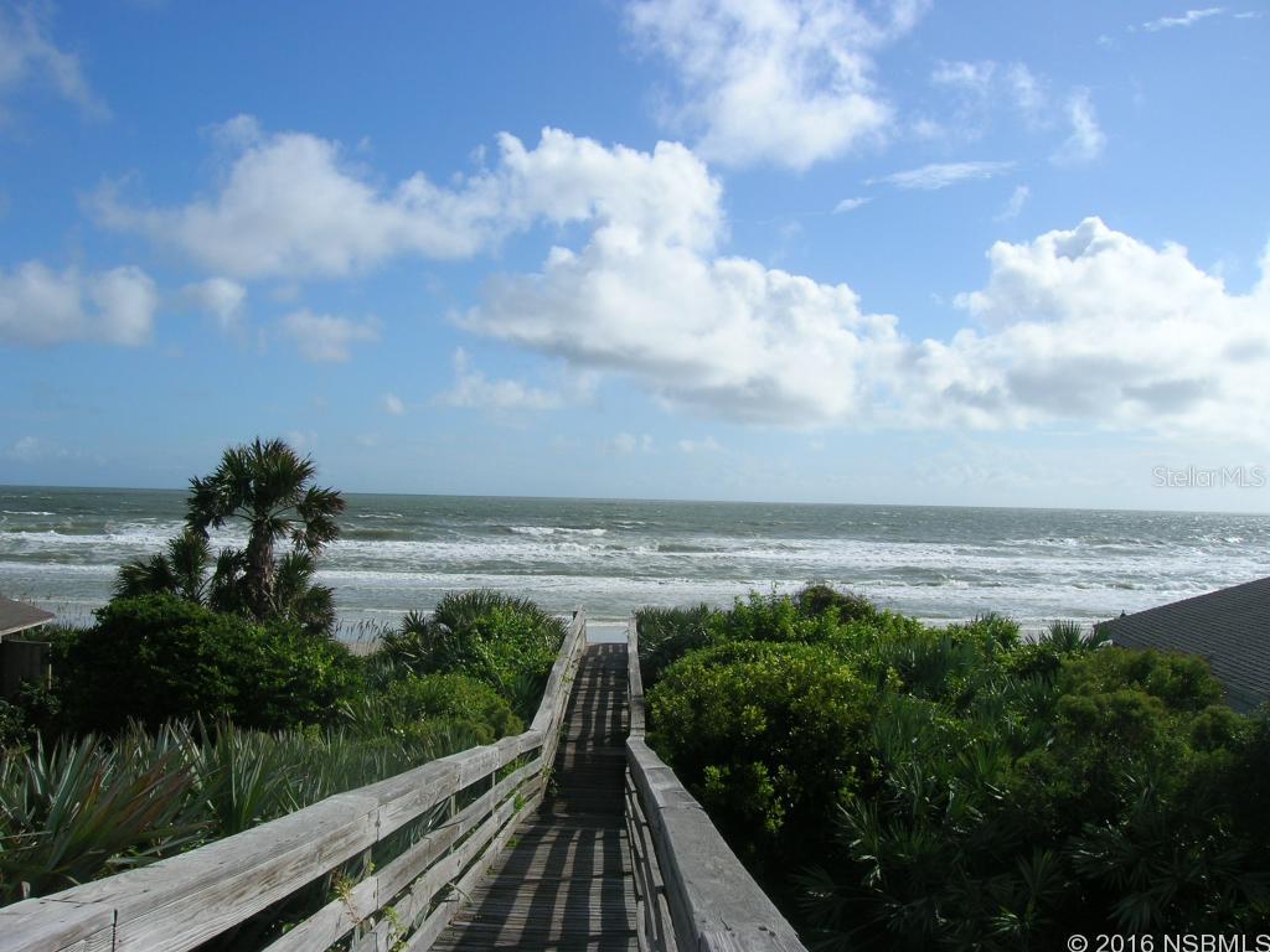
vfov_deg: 41.8
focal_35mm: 34
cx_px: 635
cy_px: 476
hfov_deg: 54.0
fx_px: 1247
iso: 50
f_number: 4.9
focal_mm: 5.7
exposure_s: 1/802
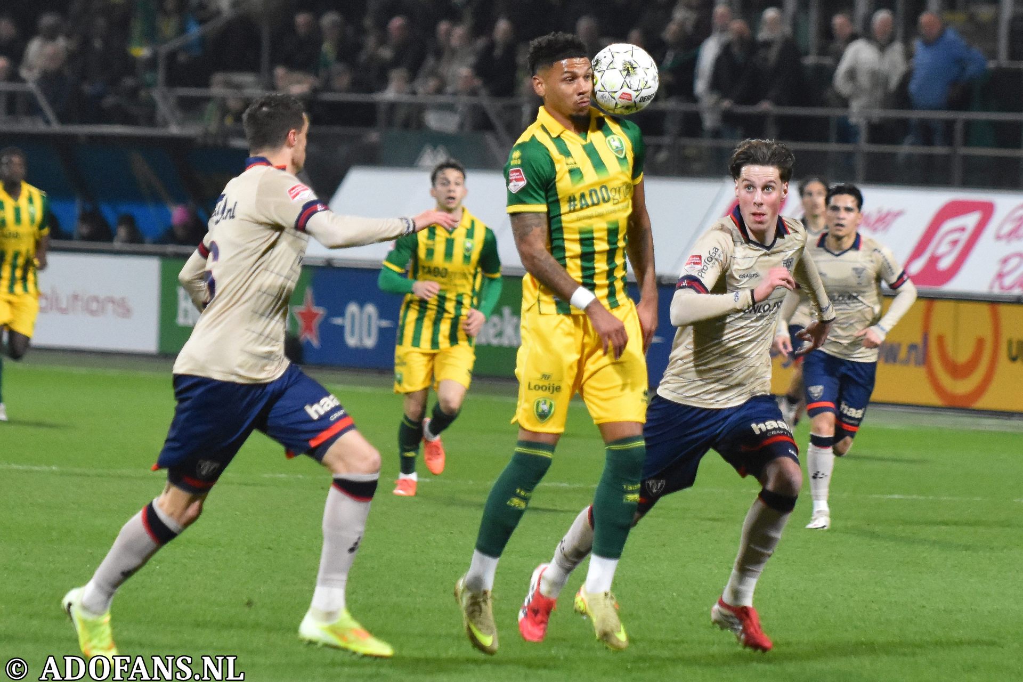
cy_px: 341
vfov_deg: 5.7
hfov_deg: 8.6
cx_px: 512
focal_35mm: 240
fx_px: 6819
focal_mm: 160
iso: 4000
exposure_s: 1/640
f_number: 2.8
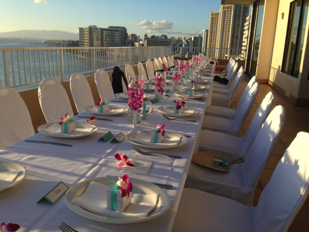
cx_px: 154
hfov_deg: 55.4
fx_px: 295
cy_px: 116
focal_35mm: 33
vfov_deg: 42.9
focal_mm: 4.12
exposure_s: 1/968
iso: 50
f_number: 2.4
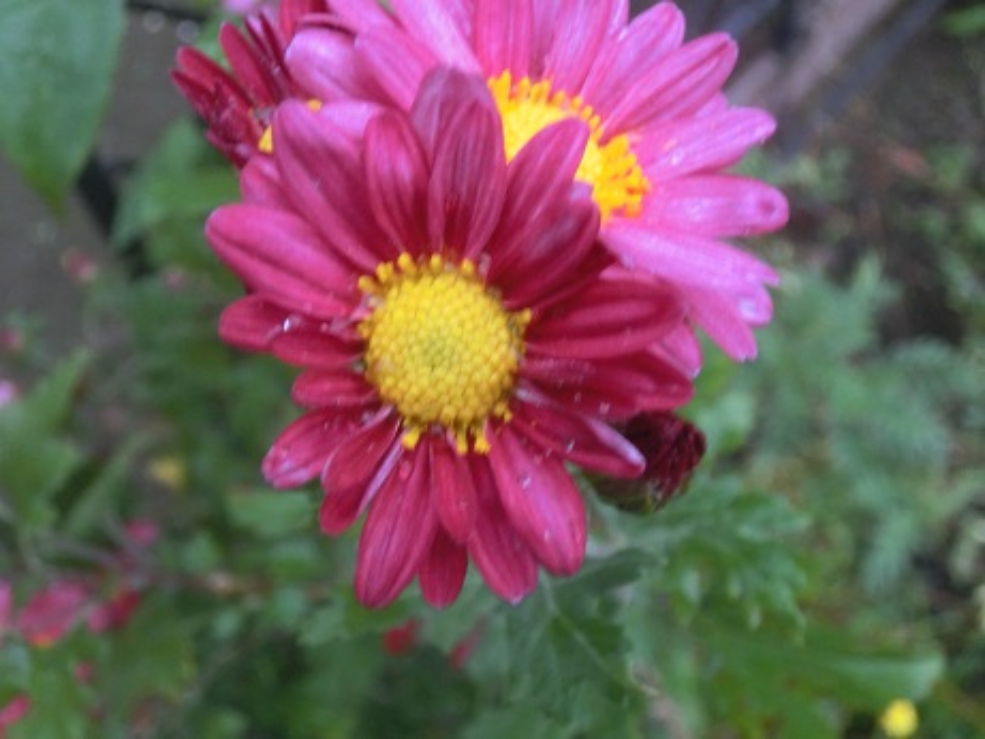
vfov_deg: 38.7
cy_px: 370
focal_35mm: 37
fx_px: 1053
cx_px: 492
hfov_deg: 50.1
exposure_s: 1/30
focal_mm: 6.5
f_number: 4.1
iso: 800
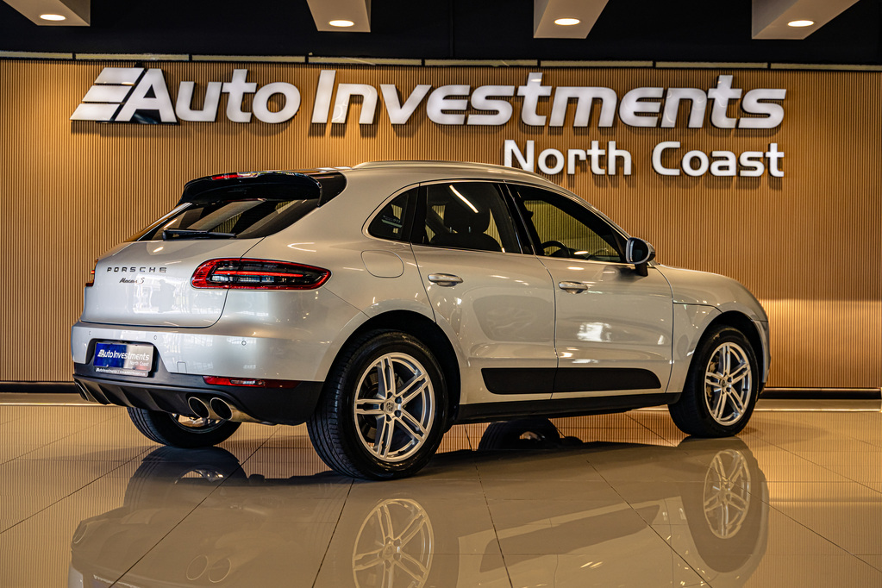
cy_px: 294
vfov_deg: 27.0
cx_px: 441
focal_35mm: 50
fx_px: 1225
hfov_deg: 39.6
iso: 320
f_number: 3.5
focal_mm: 50
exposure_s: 1/200
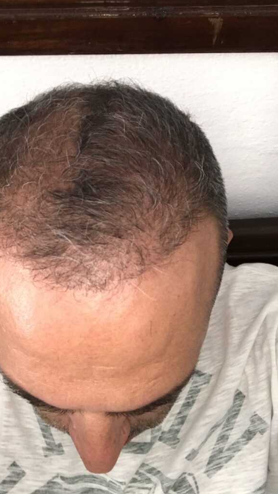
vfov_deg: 56.6
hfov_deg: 33.5
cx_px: 100
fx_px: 459
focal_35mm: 35
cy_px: 247
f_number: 2.2
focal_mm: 2.87
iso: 100
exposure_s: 1/33
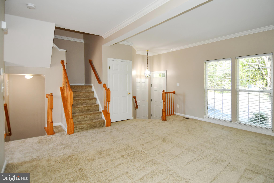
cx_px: 137
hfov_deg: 90.0
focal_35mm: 18
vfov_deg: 67.4
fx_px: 137
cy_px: 92
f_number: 4
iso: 280
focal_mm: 12
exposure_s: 1/60
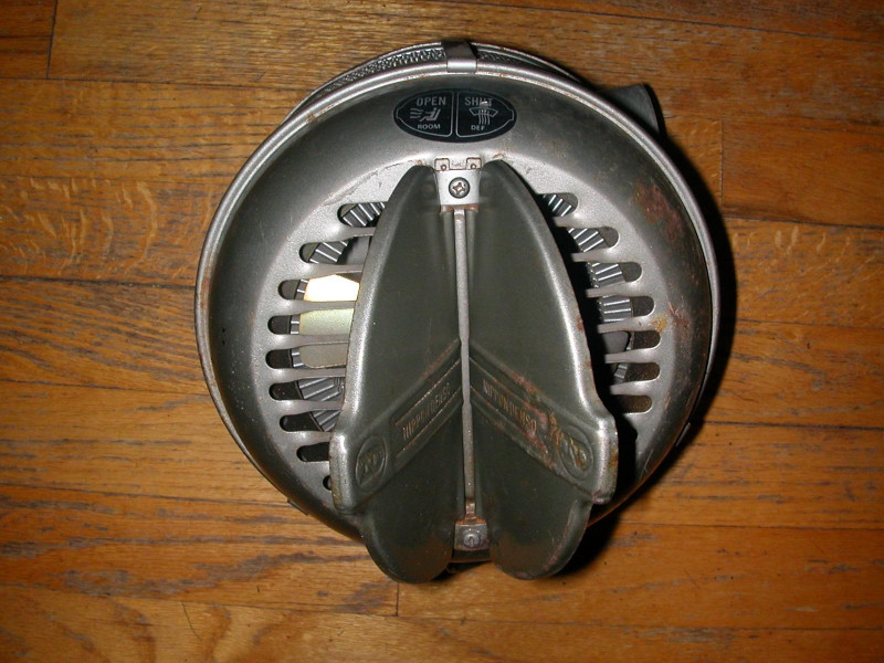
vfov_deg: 38.7
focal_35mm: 37
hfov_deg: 50.1
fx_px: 945
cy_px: 332
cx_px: 442
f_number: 4.5
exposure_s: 1/59.9
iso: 100
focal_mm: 5.6
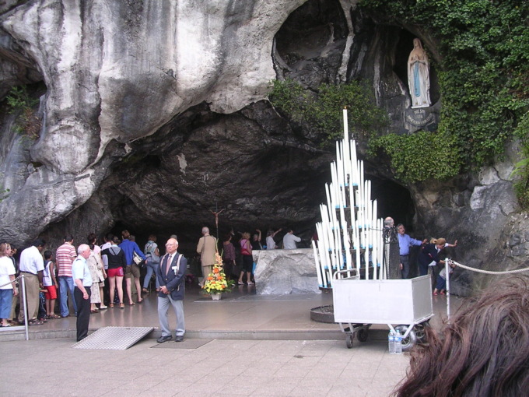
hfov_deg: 49.0
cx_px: 264
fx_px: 581
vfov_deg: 37.7
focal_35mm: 38
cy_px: 198
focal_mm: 5.8
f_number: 2.8
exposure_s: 1/175
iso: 200
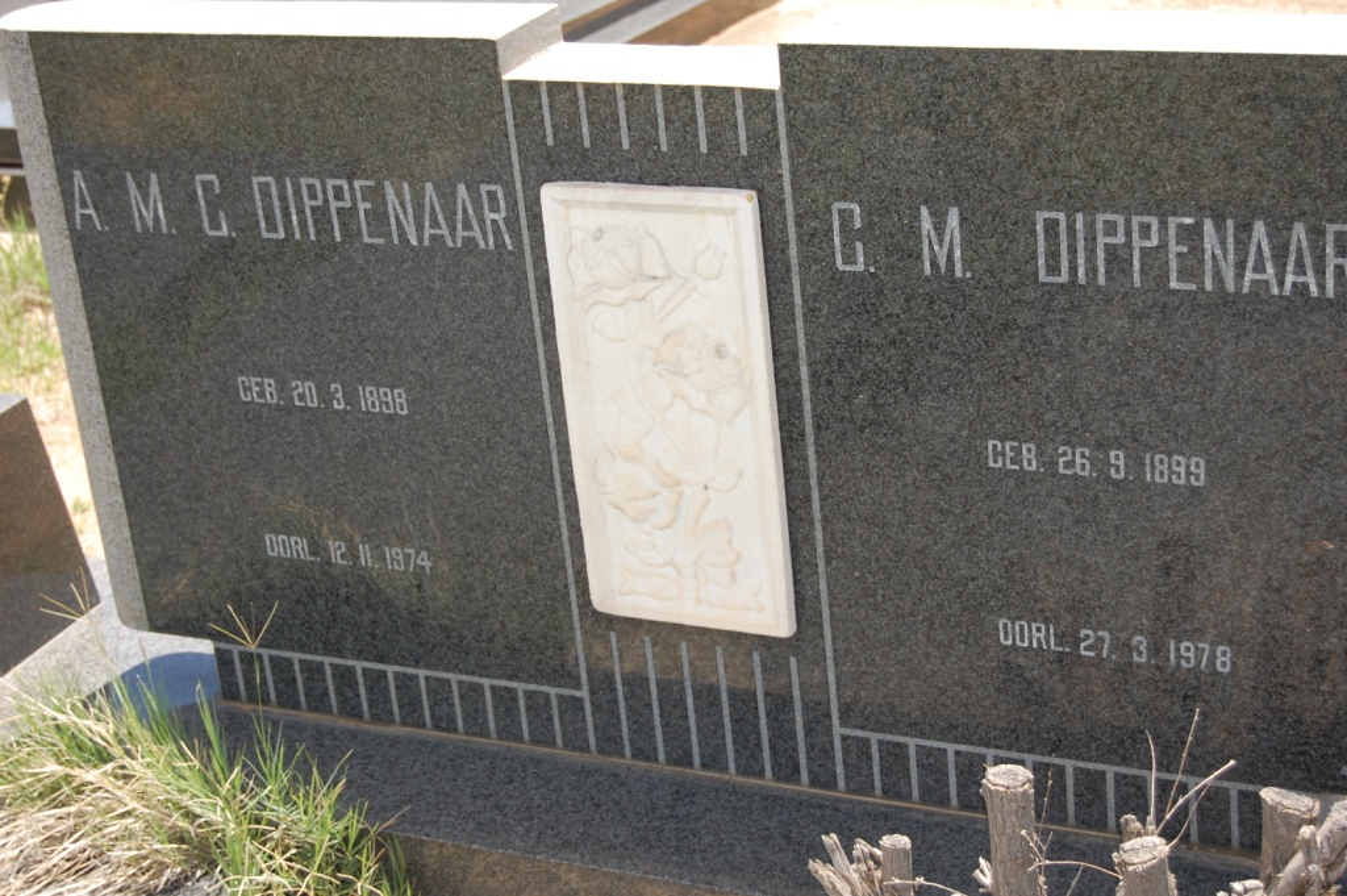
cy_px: 448
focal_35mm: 69
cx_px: 674
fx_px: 2580
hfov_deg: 29.3
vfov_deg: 19.7
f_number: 5.6
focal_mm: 46
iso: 360
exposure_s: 1/500
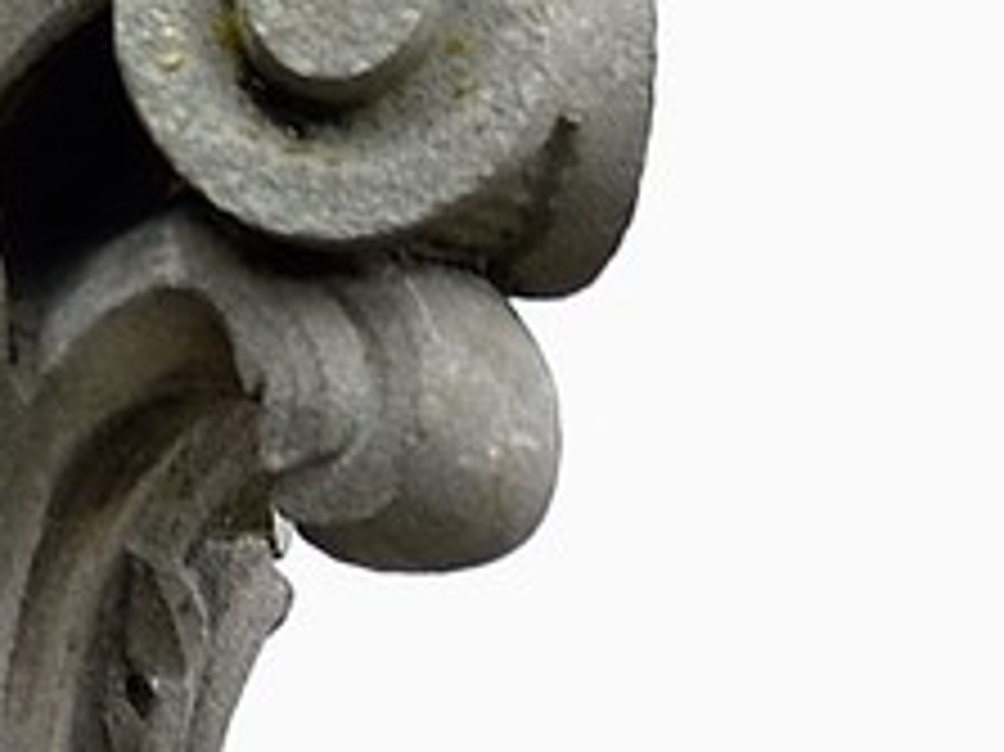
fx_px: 60093
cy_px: -4341
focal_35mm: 2073
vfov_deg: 0.7
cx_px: -801
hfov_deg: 1.0
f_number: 5
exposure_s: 1/500
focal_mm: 200
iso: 200
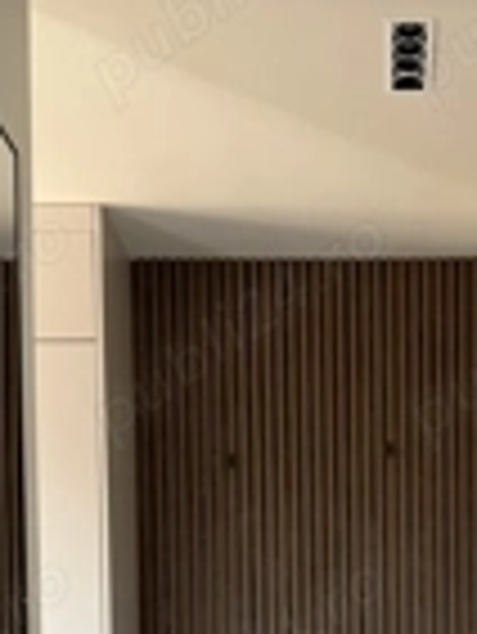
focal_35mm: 68
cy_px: 746
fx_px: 1247
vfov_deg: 25.8
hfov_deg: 21.3
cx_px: 396
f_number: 1.78
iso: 250
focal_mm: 6.76
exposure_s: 1/60
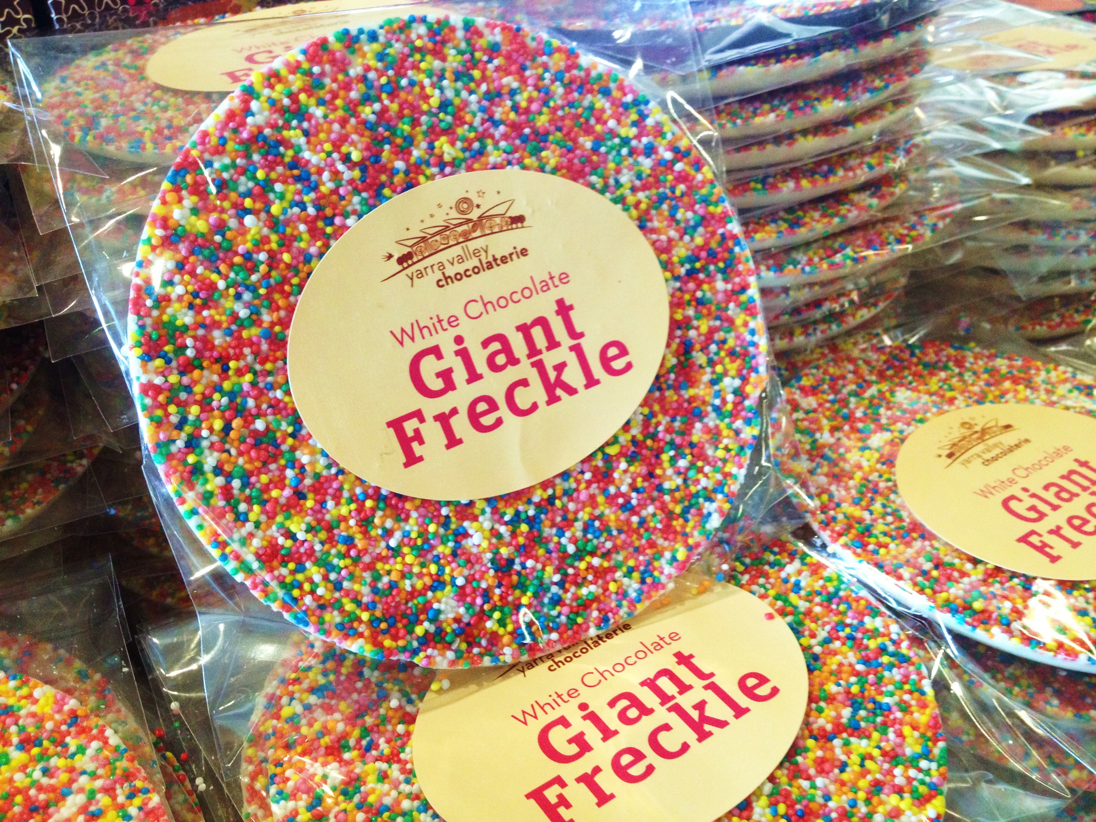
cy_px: 411
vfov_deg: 40.7
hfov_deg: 52.6
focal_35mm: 35
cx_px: 548
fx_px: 1108
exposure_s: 1/20
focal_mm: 4.28
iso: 200
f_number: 2.4
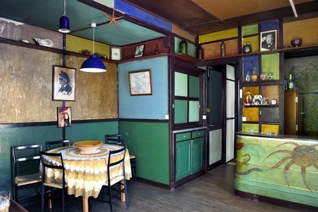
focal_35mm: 24
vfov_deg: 53.1
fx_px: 212
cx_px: 159
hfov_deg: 73.7
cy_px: 106
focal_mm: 24
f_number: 6.3
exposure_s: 1/30
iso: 800
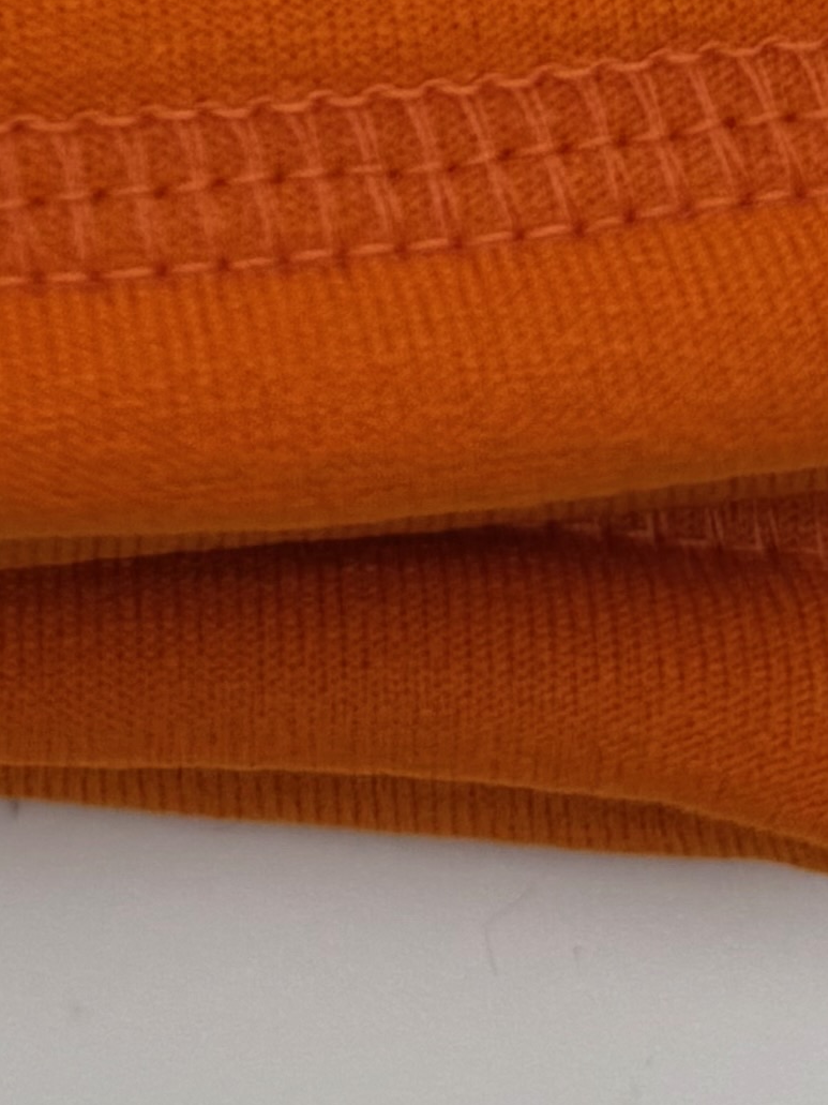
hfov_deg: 11.1
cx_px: 185
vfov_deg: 12.2
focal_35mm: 133
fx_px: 4243
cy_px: -1435
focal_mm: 6.76
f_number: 1.78
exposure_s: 1/1637
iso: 80
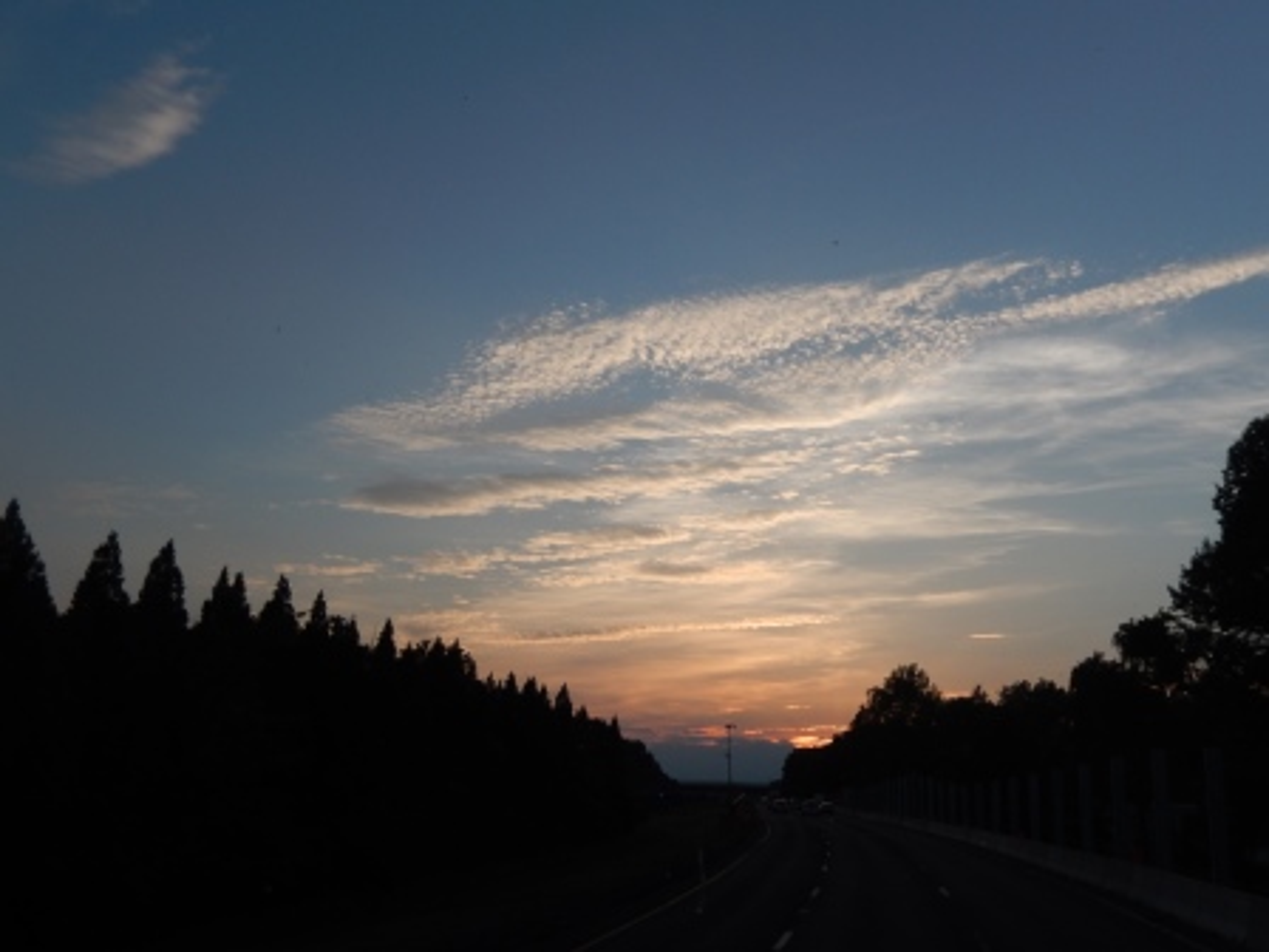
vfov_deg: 39.7
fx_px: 1320
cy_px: 476
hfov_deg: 51.4
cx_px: 634
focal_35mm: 36
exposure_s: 1/800
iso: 125
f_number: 4
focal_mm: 6.5
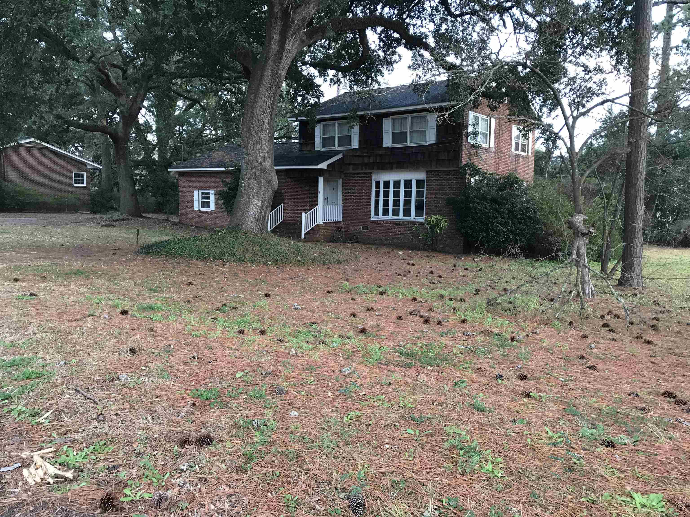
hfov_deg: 63.4
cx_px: 345
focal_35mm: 28
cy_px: 258
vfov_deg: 49.7
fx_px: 558
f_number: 1.8
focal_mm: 3.99
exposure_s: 1/30
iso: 32
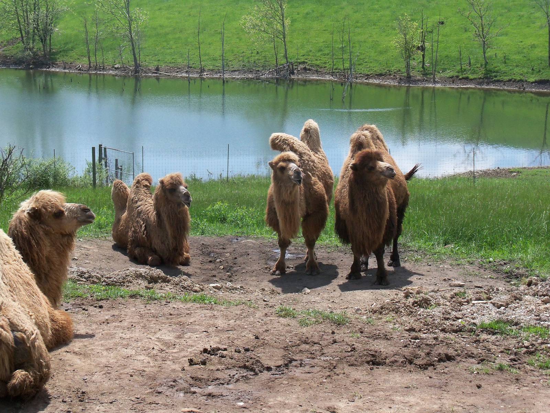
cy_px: 206
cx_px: 275
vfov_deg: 21.0
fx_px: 1112
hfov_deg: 27.8
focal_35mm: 70
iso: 200
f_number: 4.1
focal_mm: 12.3
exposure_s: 1/1250
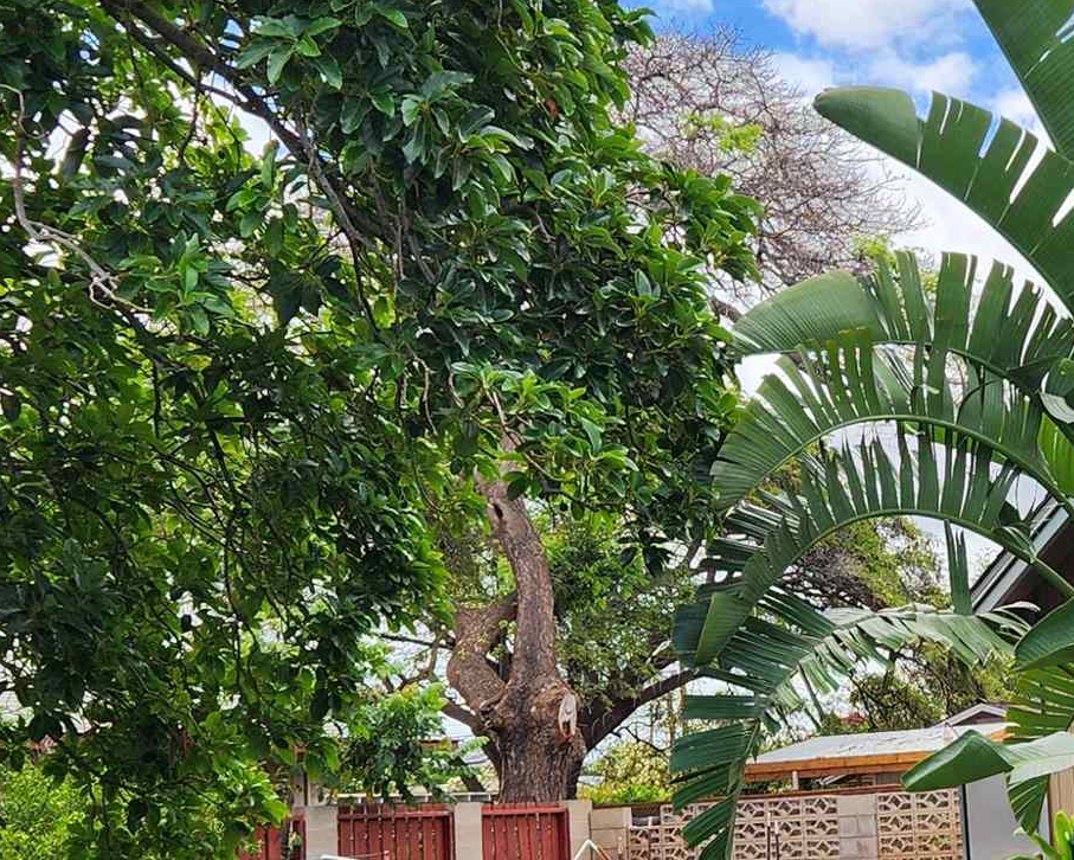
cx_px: 991
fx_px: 2416
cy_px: 595
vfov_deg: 20.1
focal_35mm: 76
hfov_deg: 24.3
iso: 20
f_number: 1.8
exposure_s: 1/1090
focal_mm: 5.4
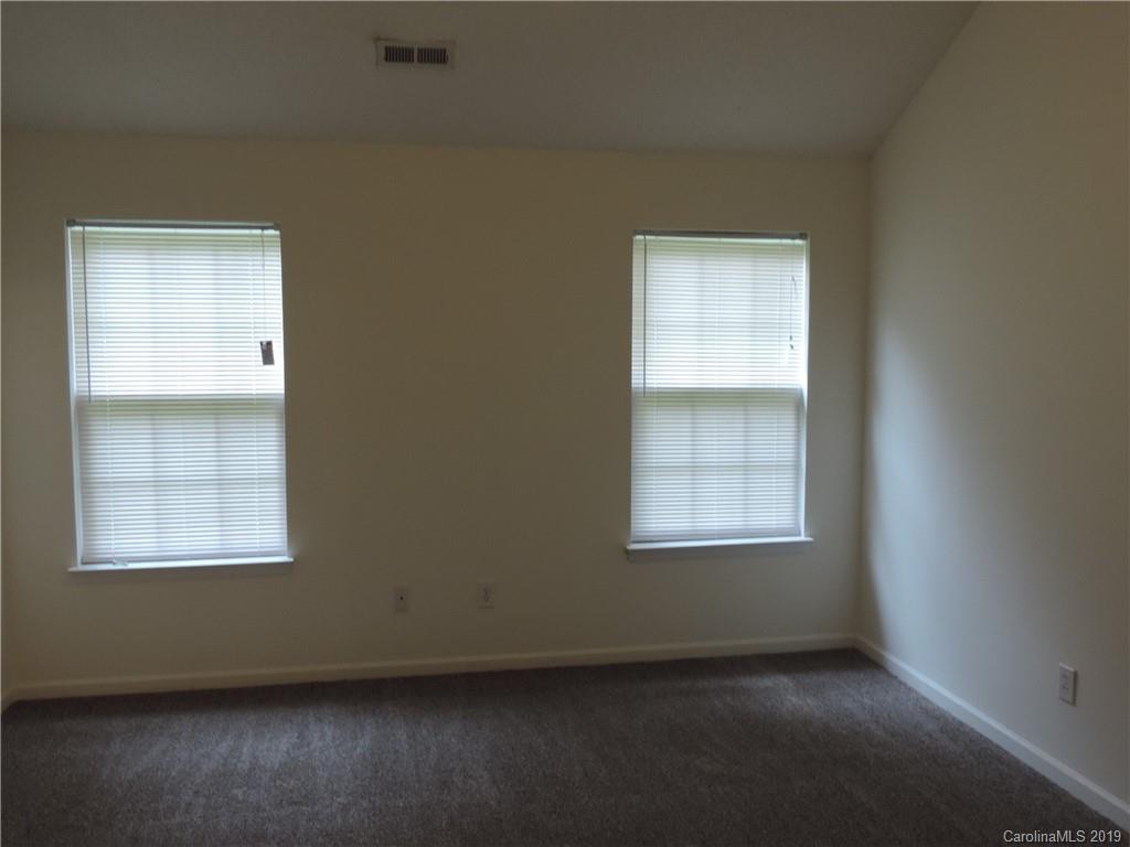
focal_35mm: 30
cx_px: 565
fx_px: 979
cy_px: 424
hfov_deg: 60.0
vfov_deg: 46.8
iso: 250
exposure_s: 1/30
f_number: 3.1
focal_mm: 5.3
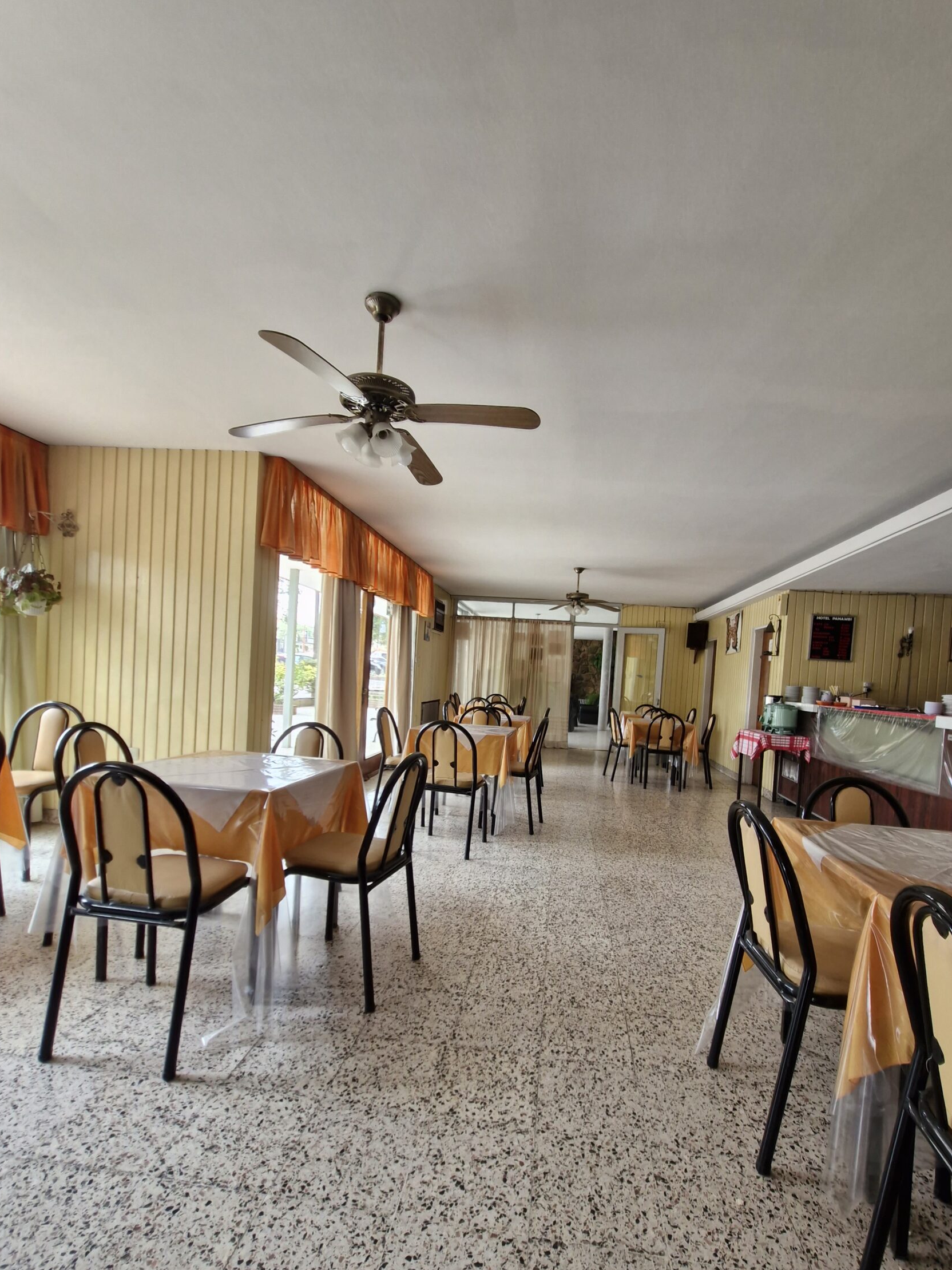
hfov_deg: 81.6
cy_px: 696
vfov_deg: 97.9
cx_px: 515
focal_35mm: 15
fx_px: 550
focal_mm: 1.74
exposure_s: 1/50
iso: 80
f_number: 2.2
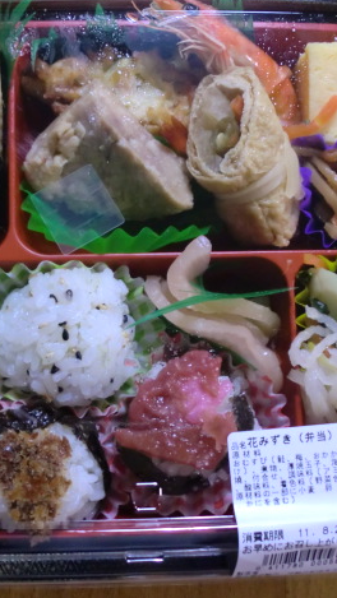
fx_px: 826
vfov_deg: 39.9
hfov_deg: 22.9
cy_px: 300
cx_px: 105
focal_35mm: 52
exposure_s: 1/13
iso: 400
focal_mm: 6.3
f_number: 3.1
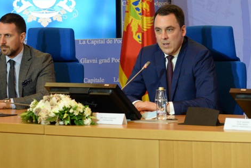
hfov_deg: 9.2
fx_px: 1556
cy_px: 20
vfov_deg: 6.2
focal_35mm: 223
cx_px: 162
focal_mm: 102
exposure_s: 1/200
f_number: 4.5
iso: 3200
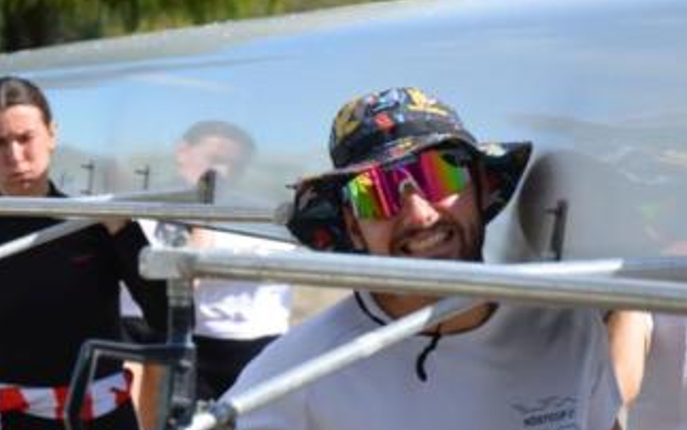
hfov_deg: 11.1
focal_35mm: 189
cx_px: 323
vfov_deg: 6.9
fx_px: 3539
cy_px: 133
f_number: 6.3
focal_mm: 80
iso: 200
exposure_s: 1/640
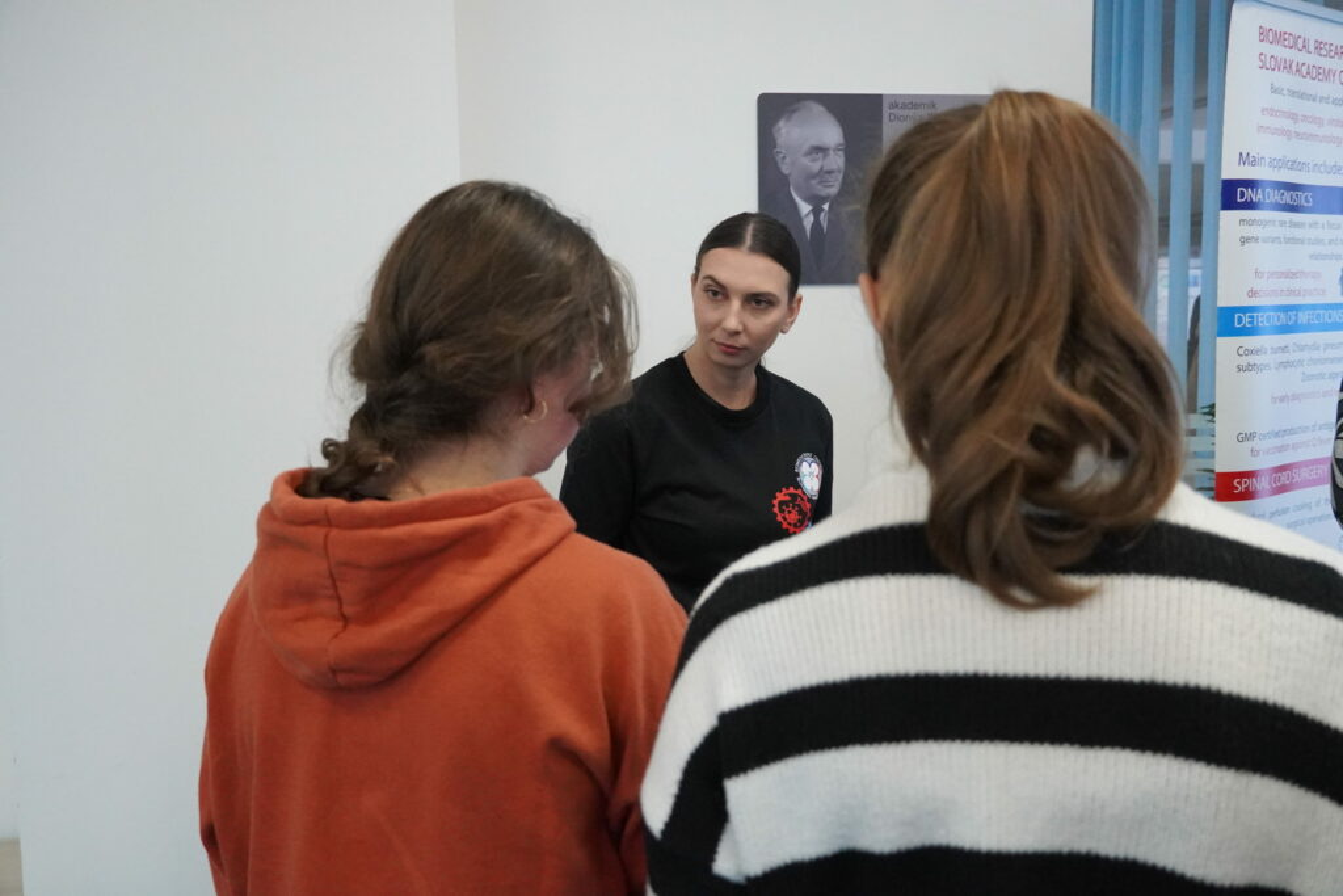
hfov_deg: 55.1
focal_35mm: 34
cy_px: 448
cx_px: 672
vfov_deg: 38.4
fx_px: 1287
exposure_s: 1/160
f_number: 4
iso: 5000
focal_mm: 23
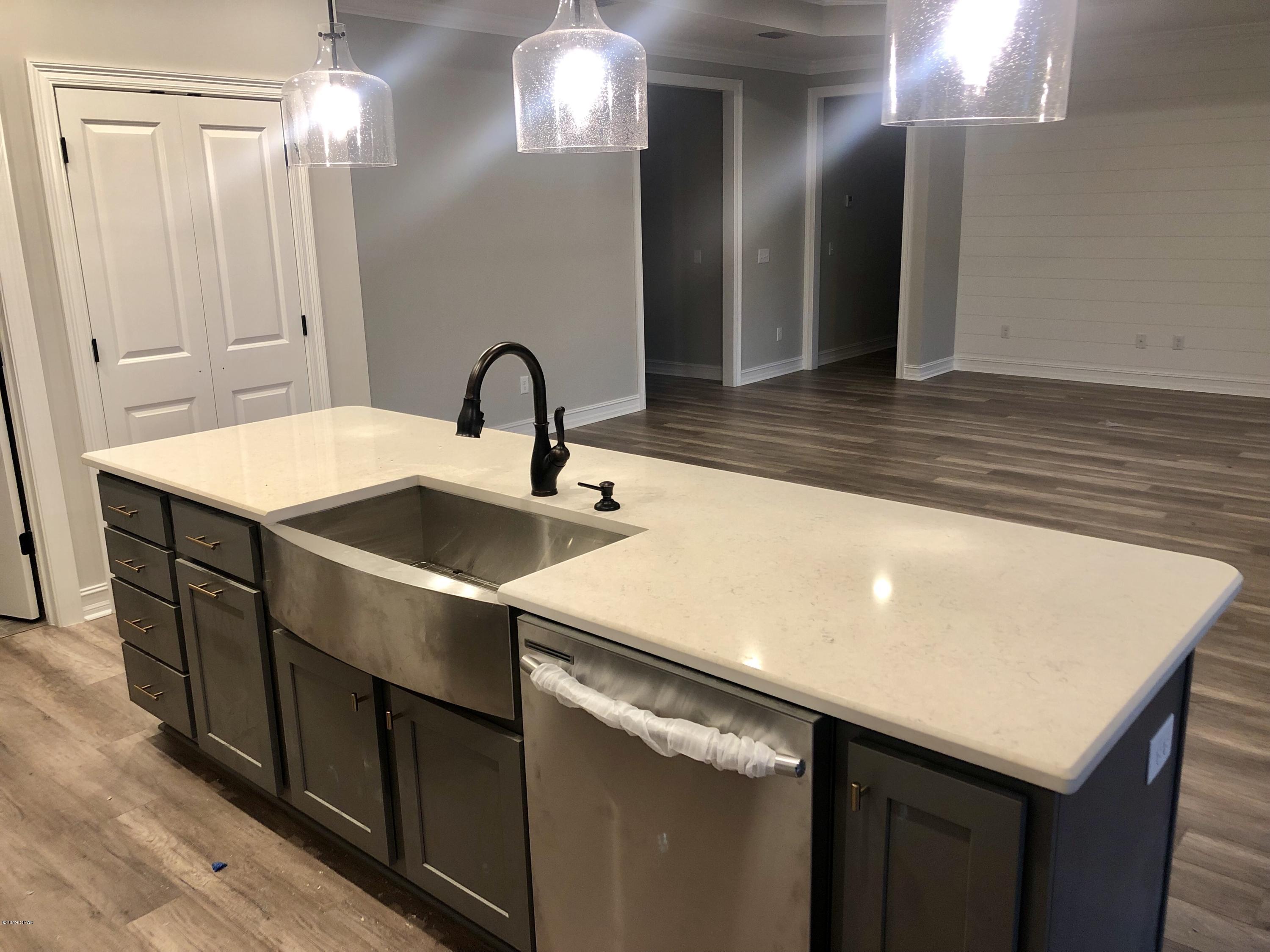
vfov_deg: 49.7
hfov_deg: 63.4
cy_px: 476
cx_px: 635
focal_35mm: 28
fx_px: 1027
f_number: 1.8
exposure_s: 1/24
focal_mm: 3.99
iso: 40
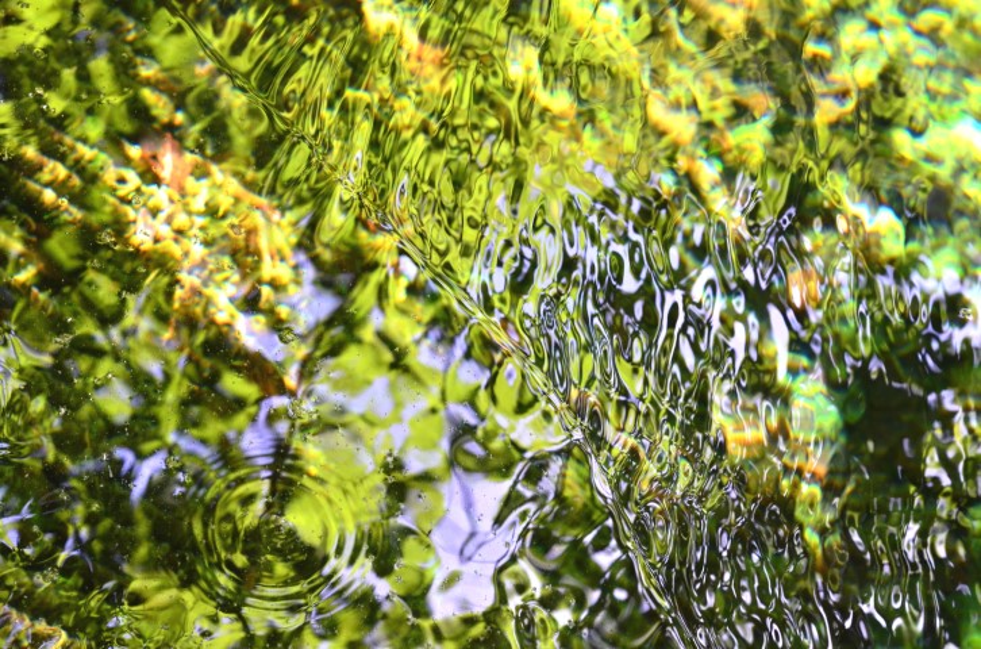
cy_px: 324
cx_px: 490
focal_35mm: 75
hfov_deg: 27.1
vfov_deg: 18.1
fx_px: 2038
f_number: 7.1
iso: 1250
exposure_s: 1/200
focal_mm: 50
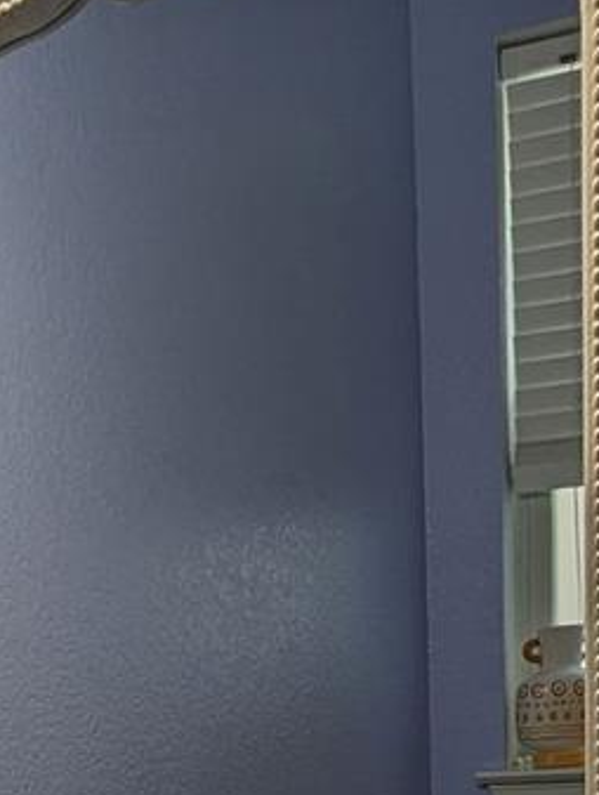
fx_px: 1679
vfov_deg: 24.4
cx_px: 37
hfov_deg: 19.8
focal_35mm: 73
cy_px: 922
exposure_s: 1/120
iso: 57
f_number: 2.2
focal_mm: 2.35
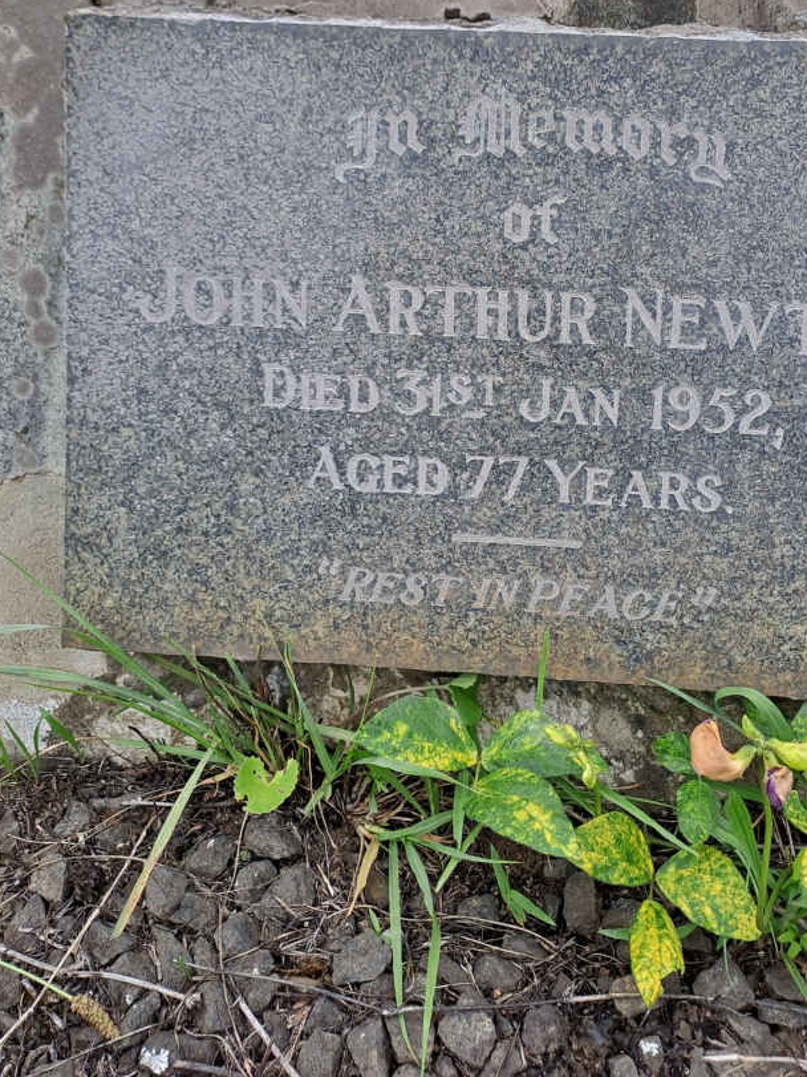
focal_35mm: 37
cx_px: 506
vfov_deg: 48.9
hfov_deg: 38.4
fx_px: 1150
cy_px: 324
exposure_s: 1/241
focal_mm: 4.65
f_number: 1.8
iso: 32
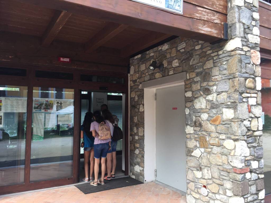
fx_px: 227
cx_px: 136
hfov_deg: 61.7
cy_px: 102
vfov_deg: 48.2
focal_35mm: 29
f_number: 2.2
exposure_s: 1/183
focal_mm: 4.15
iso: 32
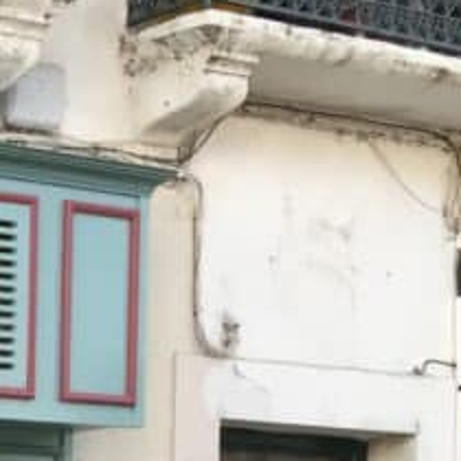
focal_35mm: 125
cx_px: -597
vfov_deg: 13.1
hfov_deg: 11.7
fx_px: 1883
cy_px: 727
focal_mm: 4.15
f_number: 2.2
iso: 50
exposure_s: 1/100
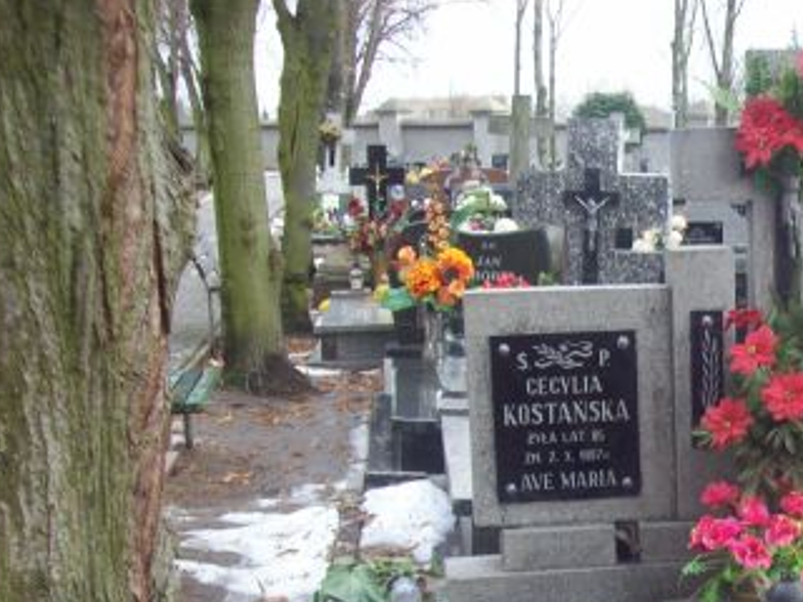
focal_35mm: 72
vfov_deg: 20.0
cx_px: 770
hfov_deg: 25.9
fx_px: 1670
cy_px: 552
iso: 80
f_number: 2.7
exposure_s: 1/73.7
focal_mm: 6
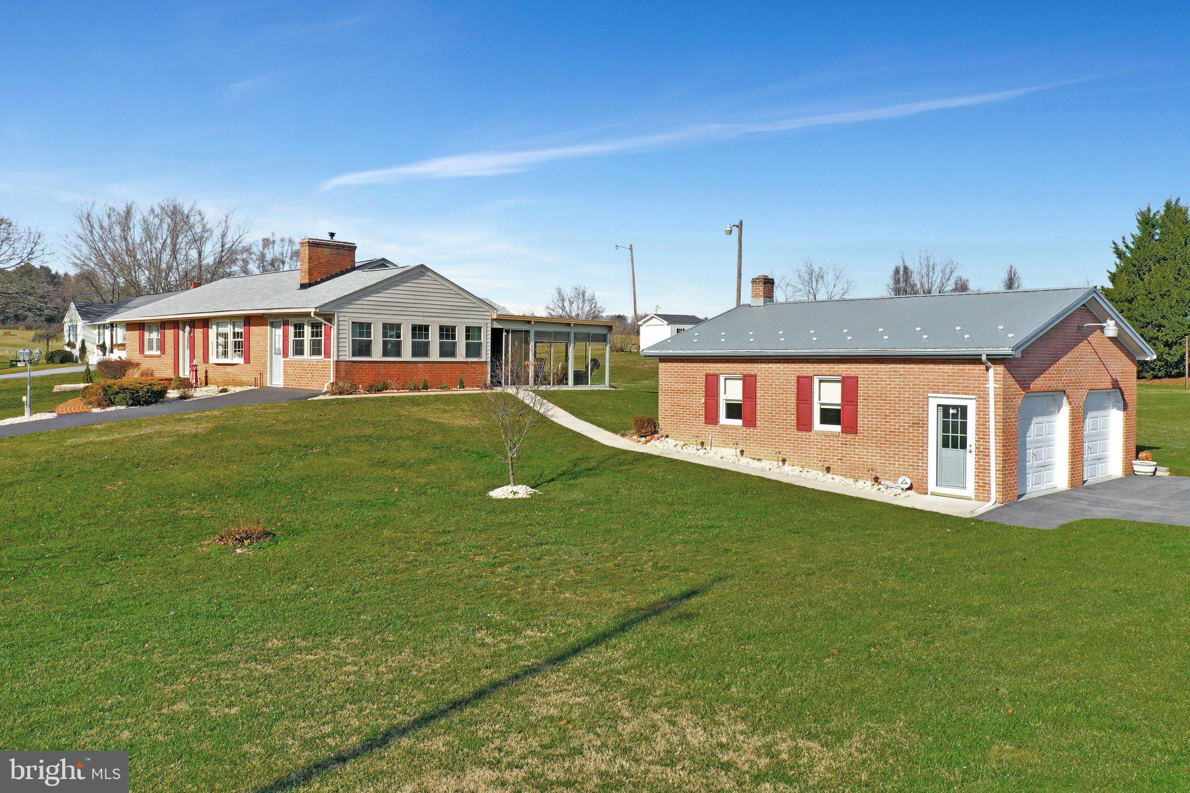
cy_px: 396
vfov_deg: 46.4
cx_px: 595
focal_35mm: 28
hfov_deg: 65.5
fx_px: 925
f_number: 5
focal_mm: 10.26
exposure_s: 1/640
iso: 100
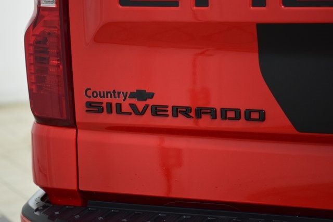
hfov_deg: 19.5
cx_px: 166
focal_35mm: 105
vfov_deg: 13.0
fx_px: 971
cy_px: 111
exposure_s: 1/100
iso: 1600
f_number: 2.8
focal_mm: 70
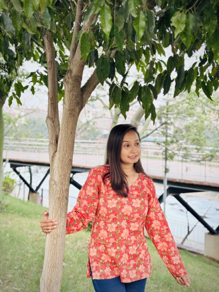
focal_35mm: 52
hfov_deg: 28.0
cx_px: 110
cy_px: 146
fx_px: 439
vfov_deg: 36.8
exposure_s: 1/60
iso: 80
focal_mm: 5.96
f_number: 1.6
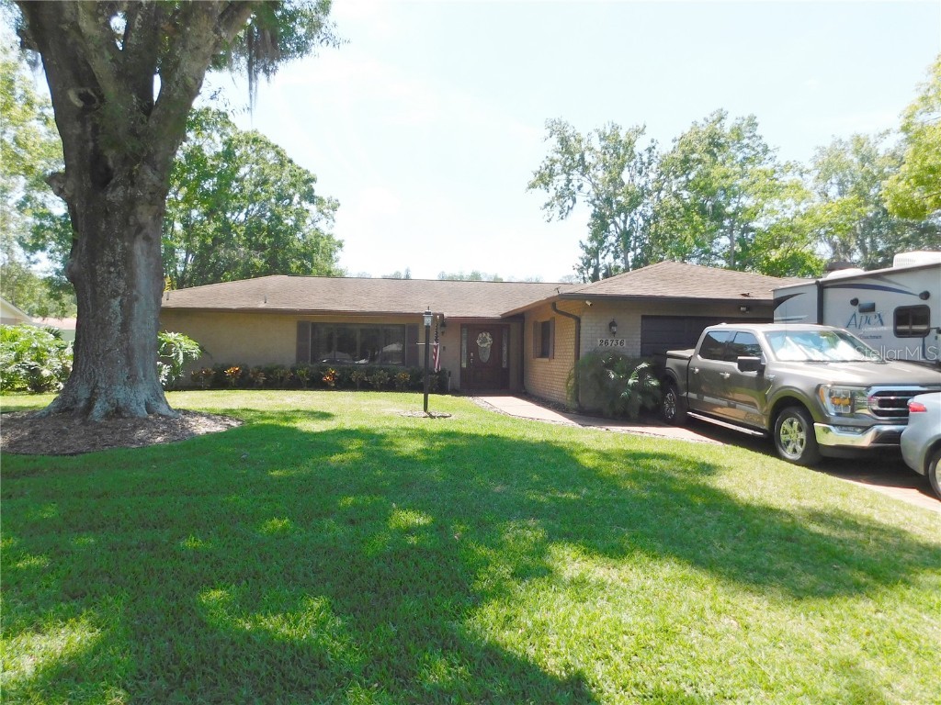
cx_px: 470
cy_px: 352
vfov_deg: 58.9
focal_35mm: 23
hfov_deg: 73.9
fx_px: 625
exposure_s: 1/800
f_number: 3
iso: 125
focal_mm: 4
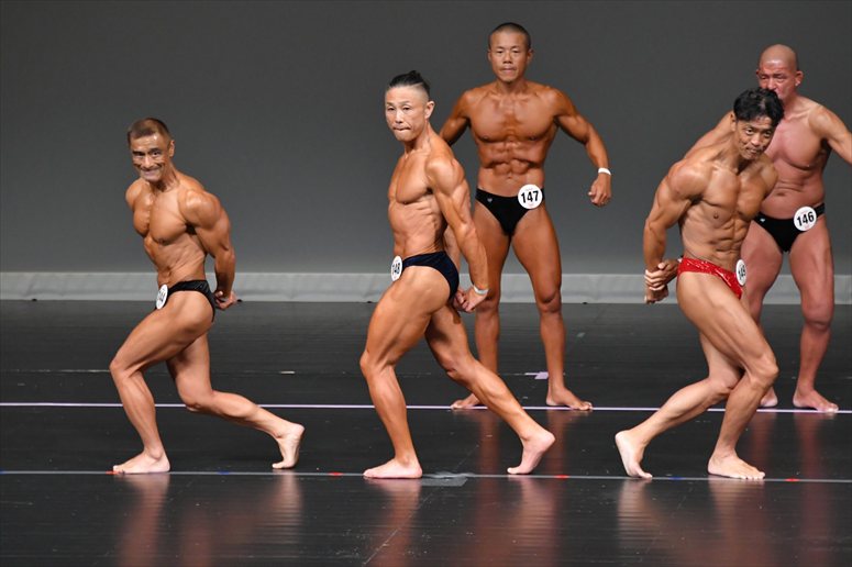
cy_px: 284
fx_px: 7451
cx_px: 426
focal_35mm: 315
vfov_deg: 4.4
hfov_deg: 6.5
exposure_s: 1/400
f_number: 5.6
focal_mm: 210
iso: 4000
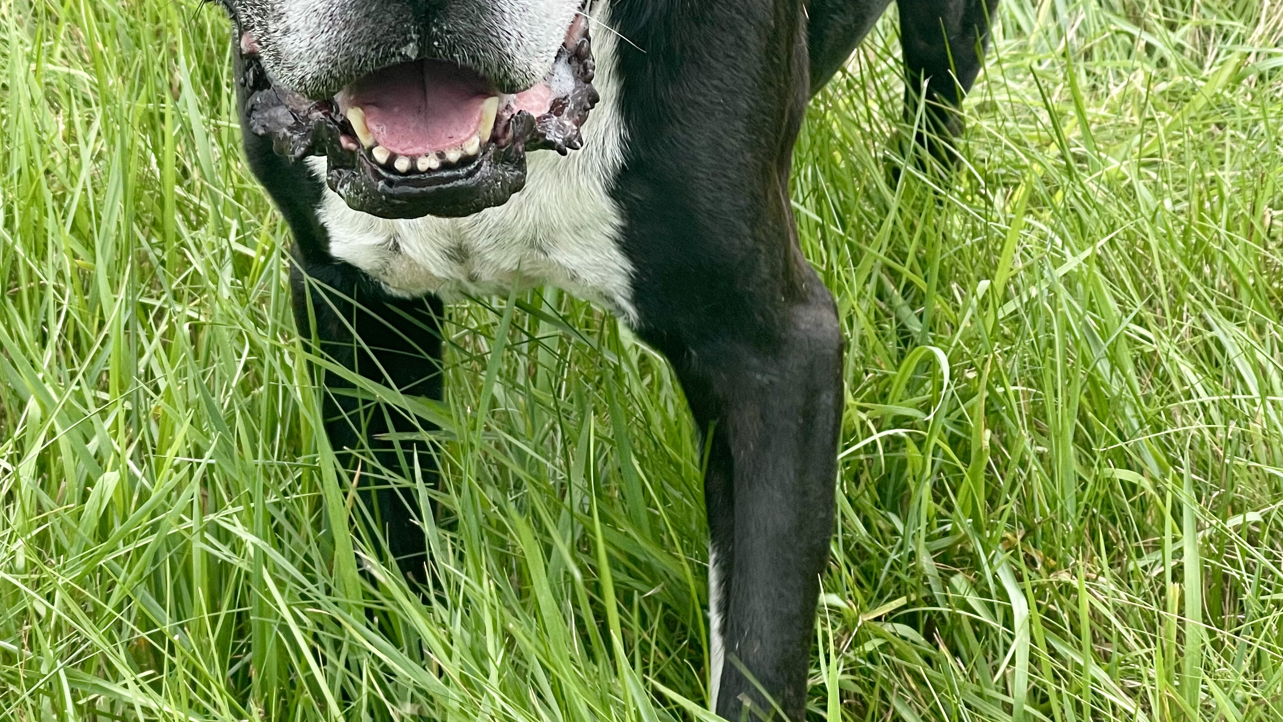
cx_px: 617
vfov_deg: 11.0
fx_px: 3708
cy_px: 38
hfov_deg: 19.6
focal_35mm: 109
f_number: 2.2
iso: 20
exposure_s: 1/355
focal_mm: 7.5
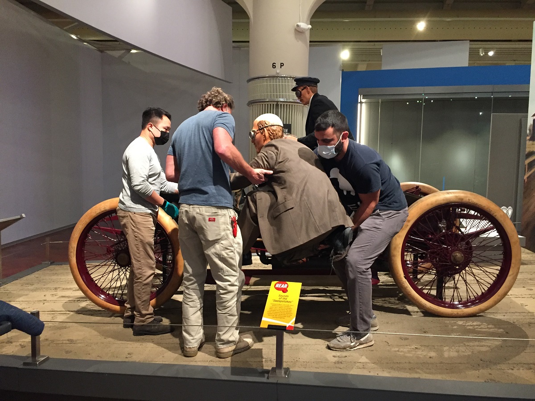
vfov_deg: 48.2
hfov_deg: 61.7
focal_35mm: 29
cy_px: 200
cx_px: 268
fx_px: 448
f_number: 2.2
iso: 200
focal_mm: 4.15
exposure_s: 1/30
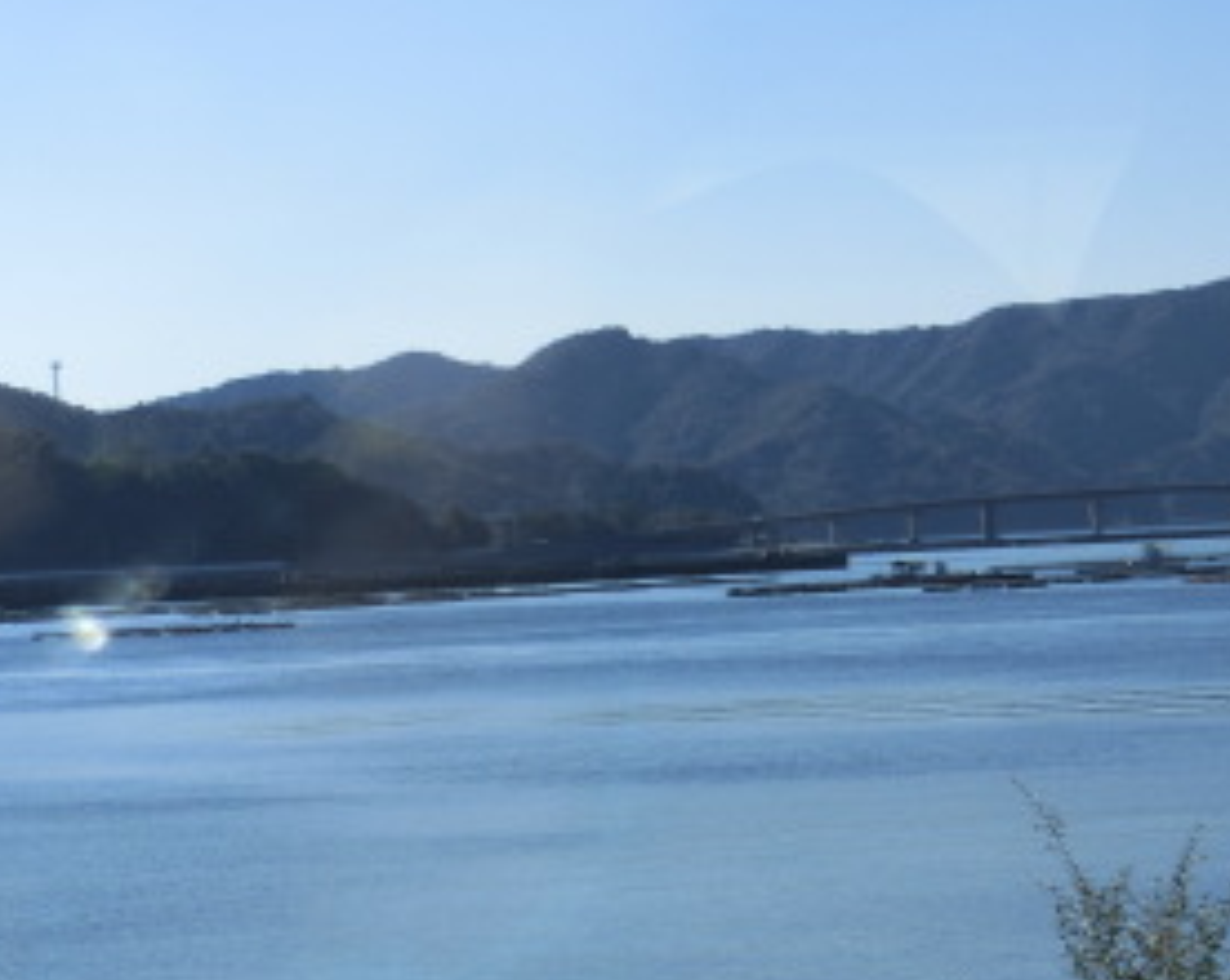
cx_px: 1092
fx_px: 4508
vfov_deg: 12.4
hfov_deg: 15.4
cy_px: 693
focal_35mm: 124
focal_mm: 12.4
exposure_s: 1/640
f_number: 5.2
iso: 80
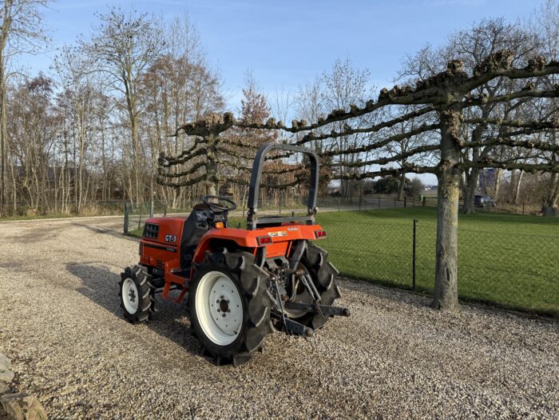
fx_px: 388
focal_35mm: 24
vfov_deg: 56.8
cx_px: 280
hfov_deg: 71.6
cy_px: 210
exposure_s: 1/2299
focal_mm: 6.76
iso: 80
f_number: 1.78
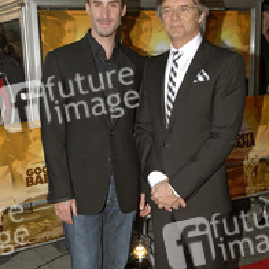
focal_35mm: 52
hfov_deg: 32.7
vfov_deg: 32.6
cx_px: 110
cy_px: 169
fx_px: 457
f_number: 6.3
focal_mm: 20
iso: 400
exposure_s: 1/200
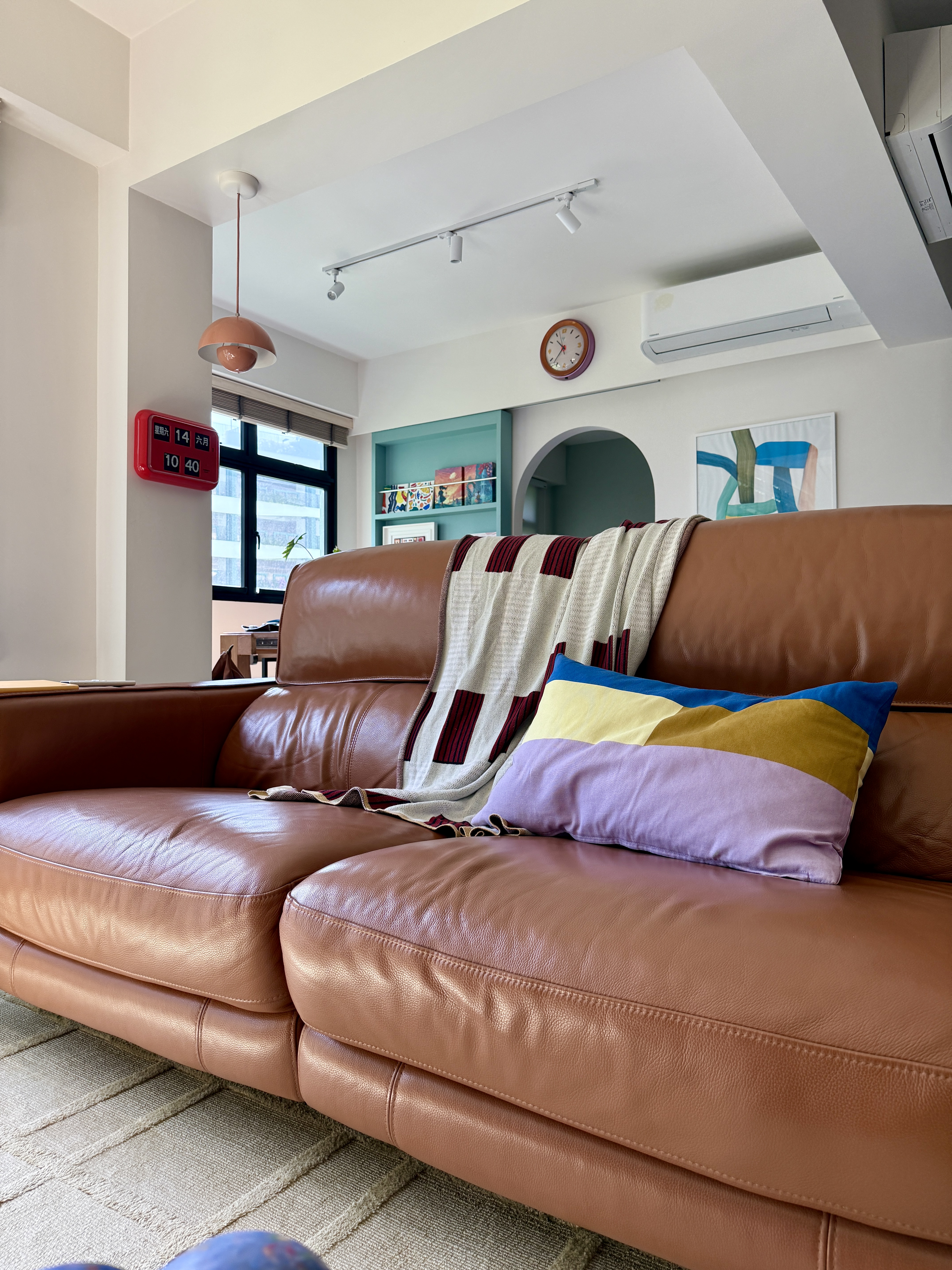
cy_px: 635
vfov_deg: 71.6
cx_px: 476
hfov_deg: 56.8
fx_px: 880
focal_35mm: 24
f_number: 1.78
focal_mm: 6.76
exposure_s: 1/229
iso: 125
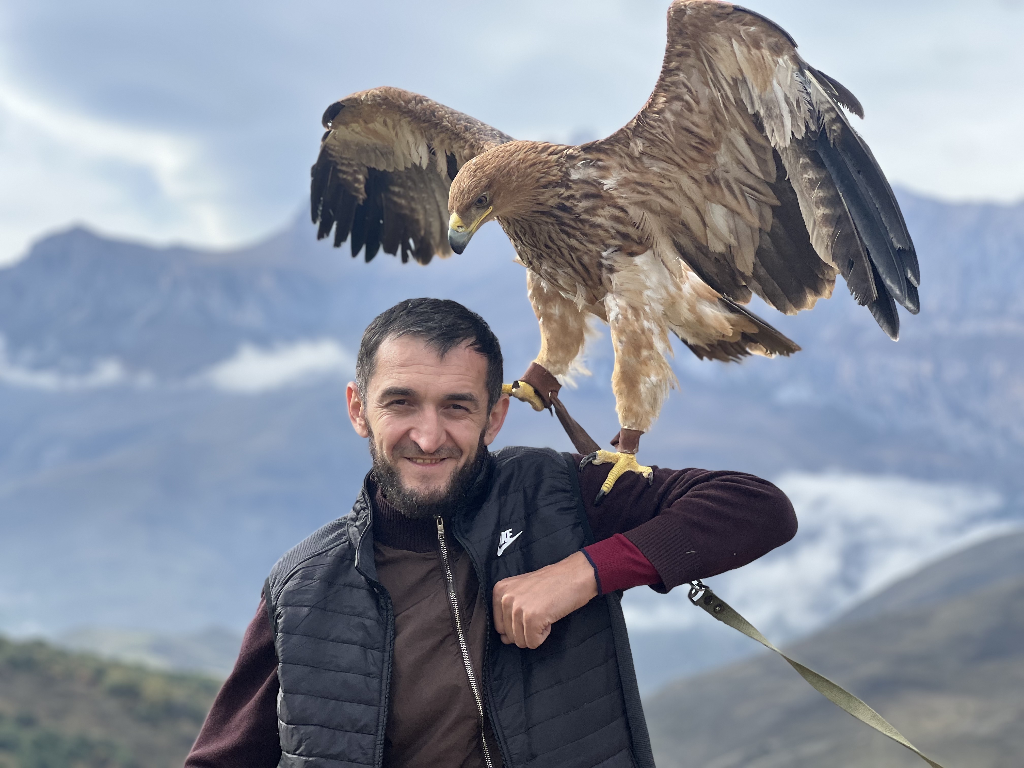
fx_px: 2278
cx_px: 512
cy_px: 384
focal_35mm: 77
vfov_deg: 19.1
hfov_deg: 25.3
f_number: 2.8
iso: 32
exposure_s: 1/381
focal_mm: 9
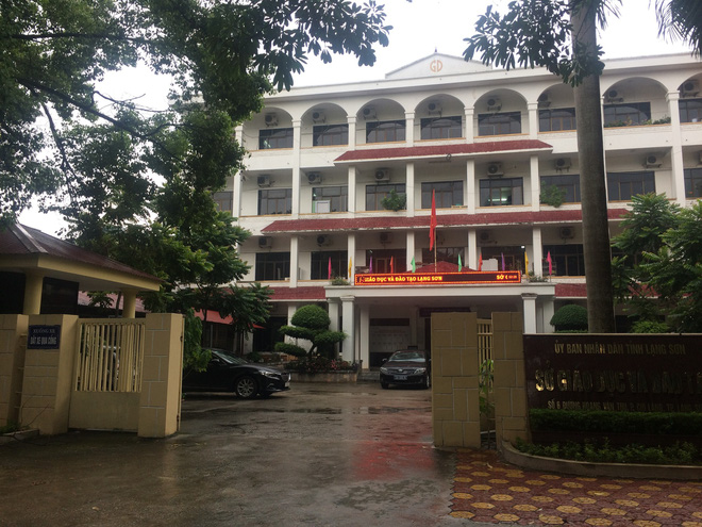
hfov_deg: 61.7
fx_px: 588
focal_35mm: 29
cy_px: 264
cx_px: 351
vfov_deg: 48.2
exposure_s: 1/102
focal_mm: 4.15
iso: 32
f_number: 2.2
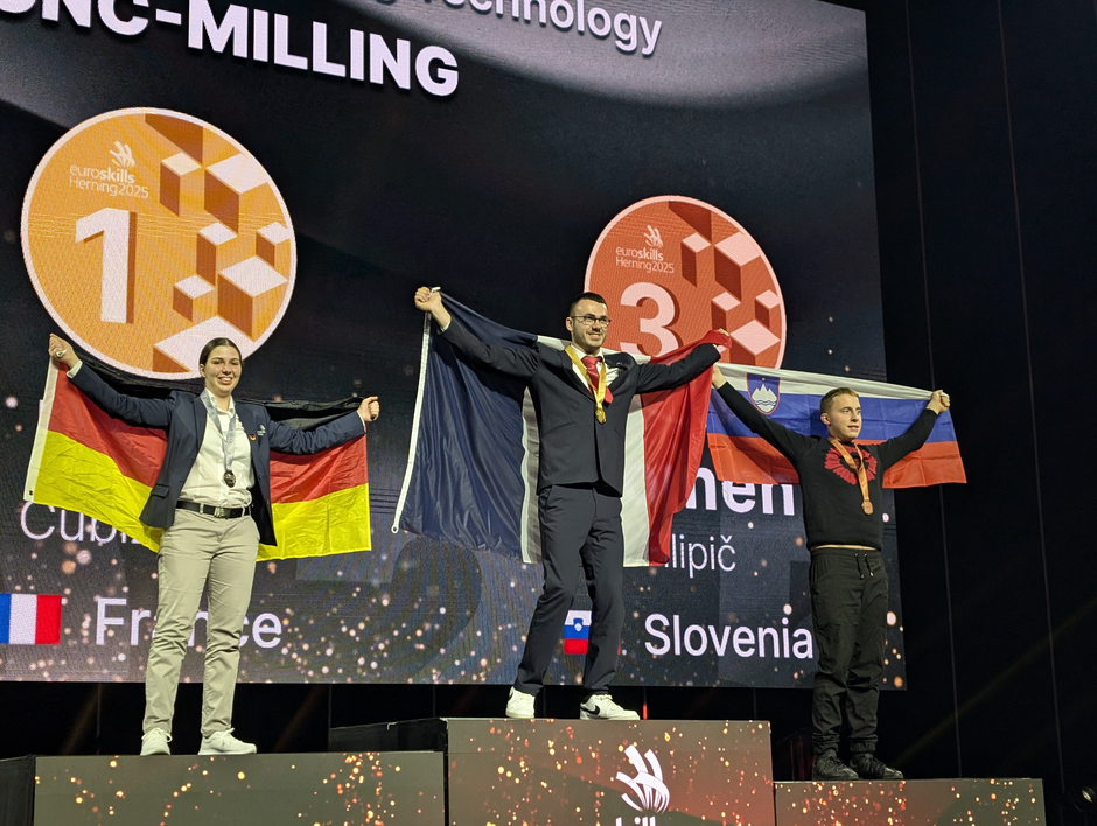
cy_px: 413
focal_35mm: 49
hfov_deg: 38.9
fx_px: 1555
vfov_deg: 29.8
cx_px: 548
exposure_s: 1/200
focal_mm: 6.9
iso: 75
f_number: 1.68
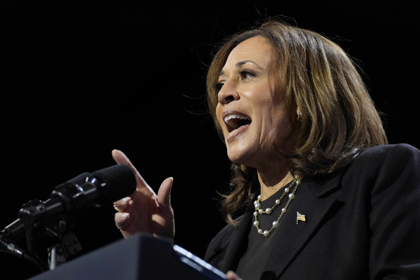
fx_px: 2473
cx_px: 220
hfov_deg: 9.7
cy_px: 146
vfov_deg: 6.5
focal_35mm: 212
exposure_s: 1/320
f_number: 4
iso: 3200
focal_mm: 200
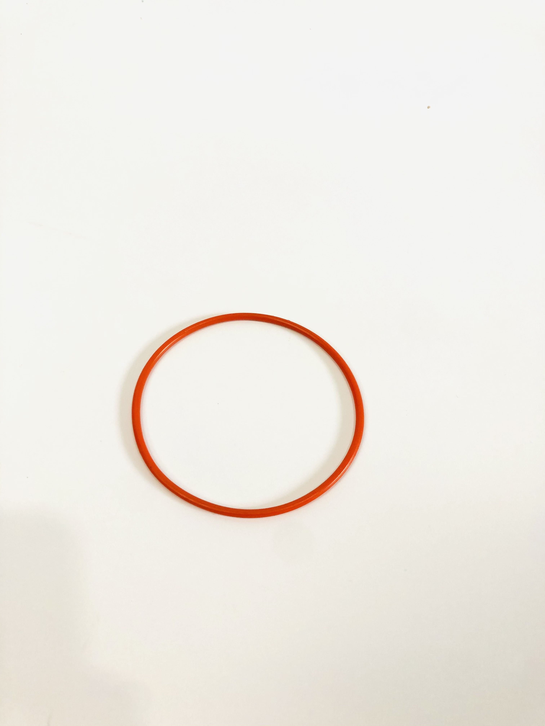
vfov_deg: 63.4
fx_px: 588
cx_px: 272
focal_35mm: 28
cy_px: 363
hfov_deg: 49.7
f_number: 1.8
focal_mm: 4
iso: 25
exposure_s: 1/50
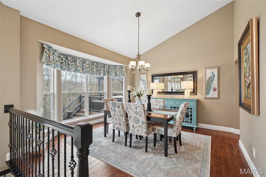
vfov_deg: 77.2
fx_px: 111
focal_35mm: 15
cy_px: 88
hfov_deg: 100.4
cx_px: 133
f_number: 8
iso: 400
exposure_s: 1/20
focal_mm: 15
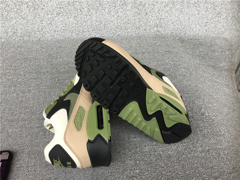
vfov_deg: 45.4
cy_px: 90
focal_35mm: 31
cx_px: 120
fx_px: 215
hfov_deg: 58.4
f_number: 2.4
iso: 25
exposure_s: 1/33
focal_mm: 3.3
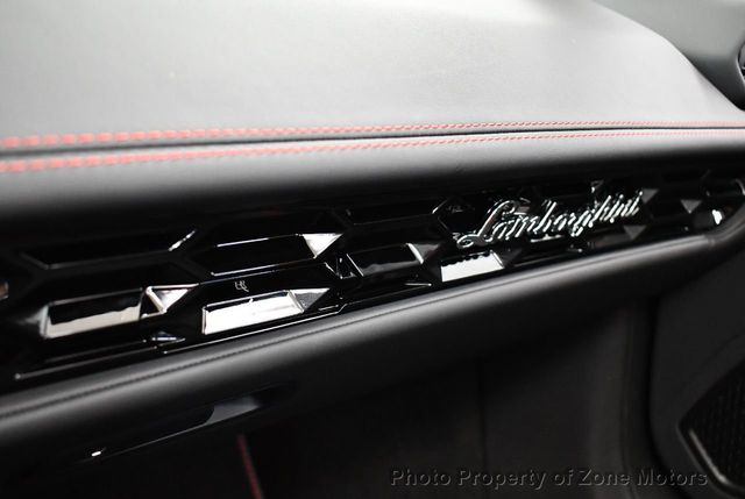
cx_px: 372
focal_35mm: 36
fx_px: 746
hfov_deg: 53.1
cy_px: 250
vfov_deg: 37.0
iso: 3600
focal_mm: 18
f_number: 3.5
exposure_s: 1/60
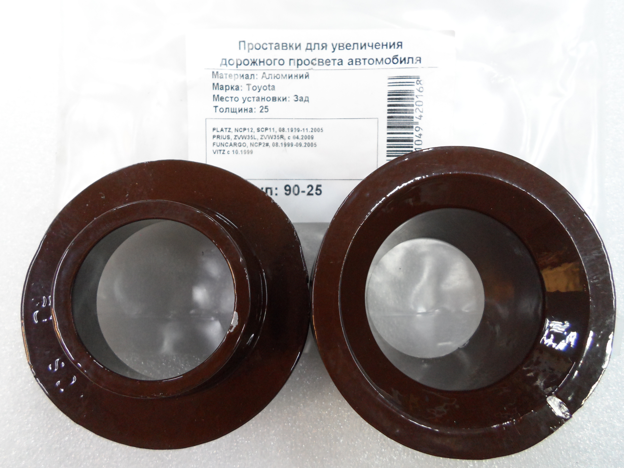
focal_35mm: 25
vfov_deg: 54.9
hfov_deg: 69.4
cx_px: 312
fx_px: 451
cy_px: 234
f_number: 2.5
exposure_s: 1/30
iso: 240
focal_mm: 4.5
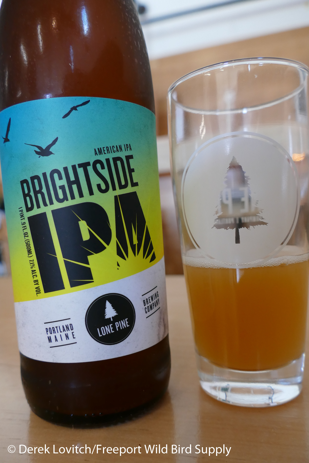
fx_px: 322
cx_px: 154
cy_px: 232
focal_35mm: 25
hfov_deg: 51.3
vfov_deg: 71.5
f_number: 2.8
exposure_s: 1/60
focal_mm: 9.12
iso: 640
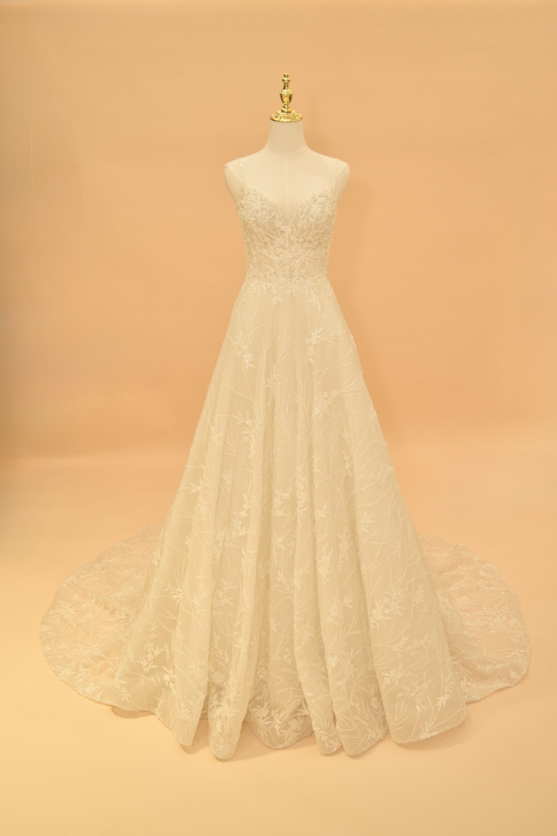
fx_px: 731
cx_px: 278
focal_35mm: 32
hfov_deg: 41.7
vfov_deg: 59.5
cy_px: 418
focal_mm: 21
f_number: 4
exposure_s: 1/80
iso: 250
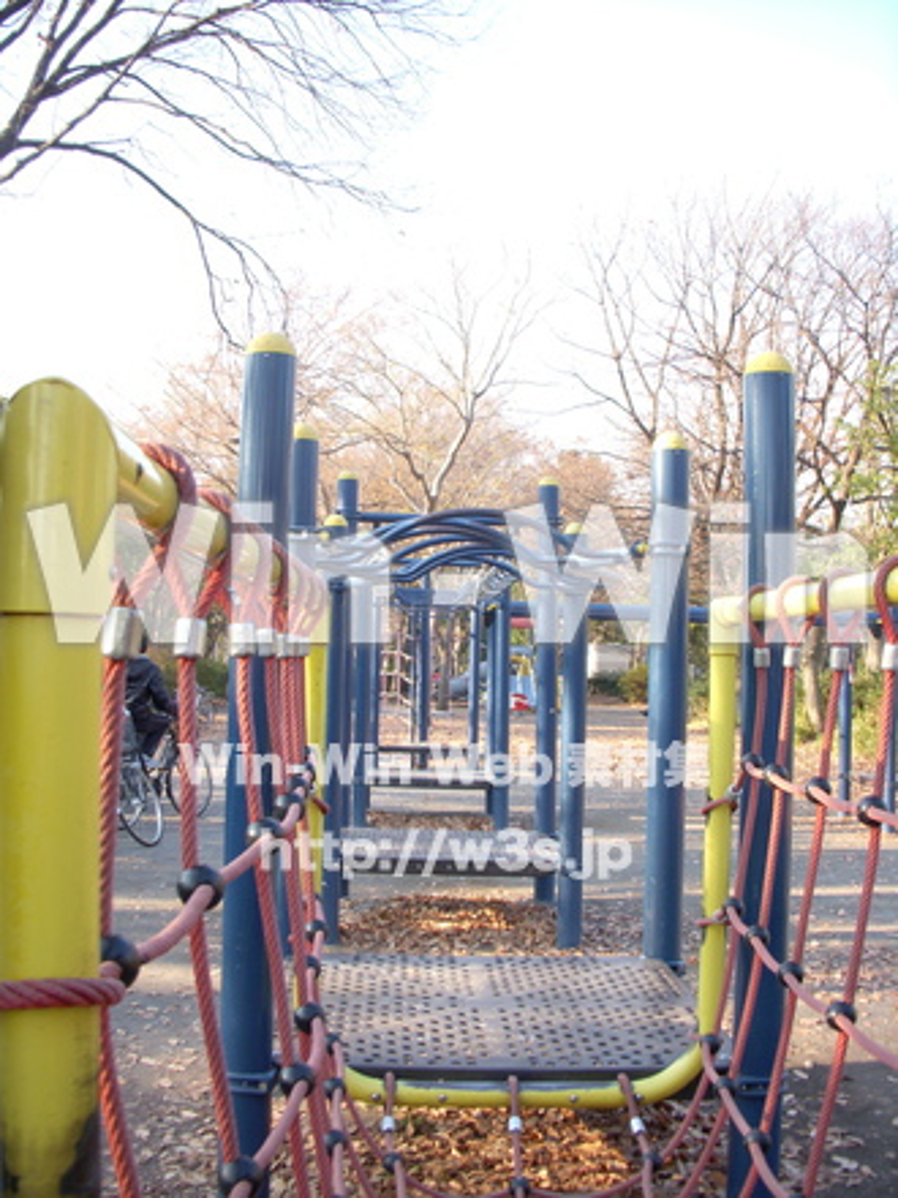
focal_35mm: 38
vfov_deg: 49.0
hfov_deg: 37.7
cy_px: 599
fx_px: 1314
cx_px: 449
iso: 100
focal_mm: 6.3
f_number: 3.3
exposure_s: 1/100
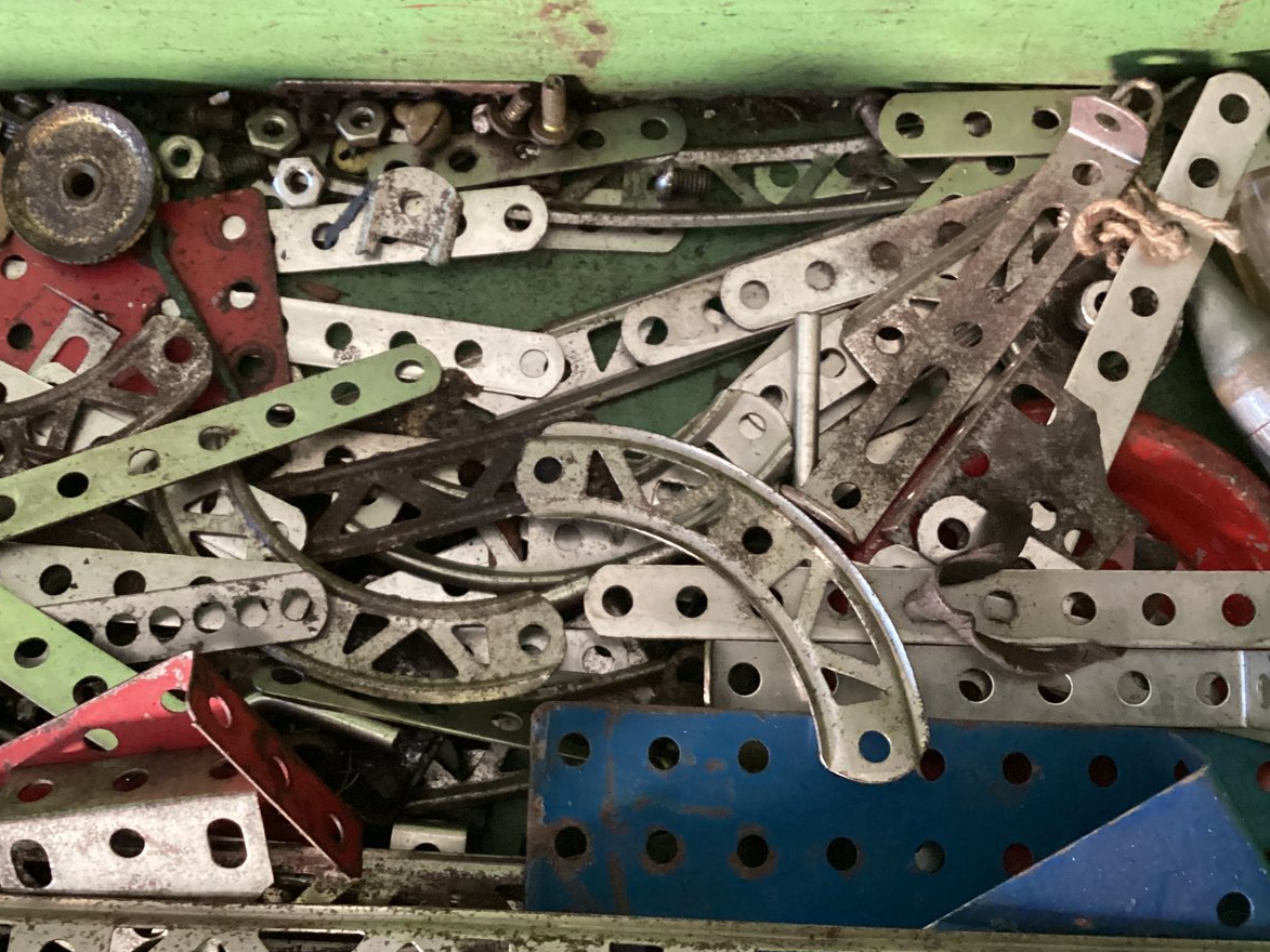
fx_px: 1468
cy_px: 409
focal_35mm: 40
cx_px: 531
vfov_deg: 35.9
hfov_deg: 46.6
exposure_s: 1/30
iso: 640
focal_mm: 3.3
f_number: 2.4
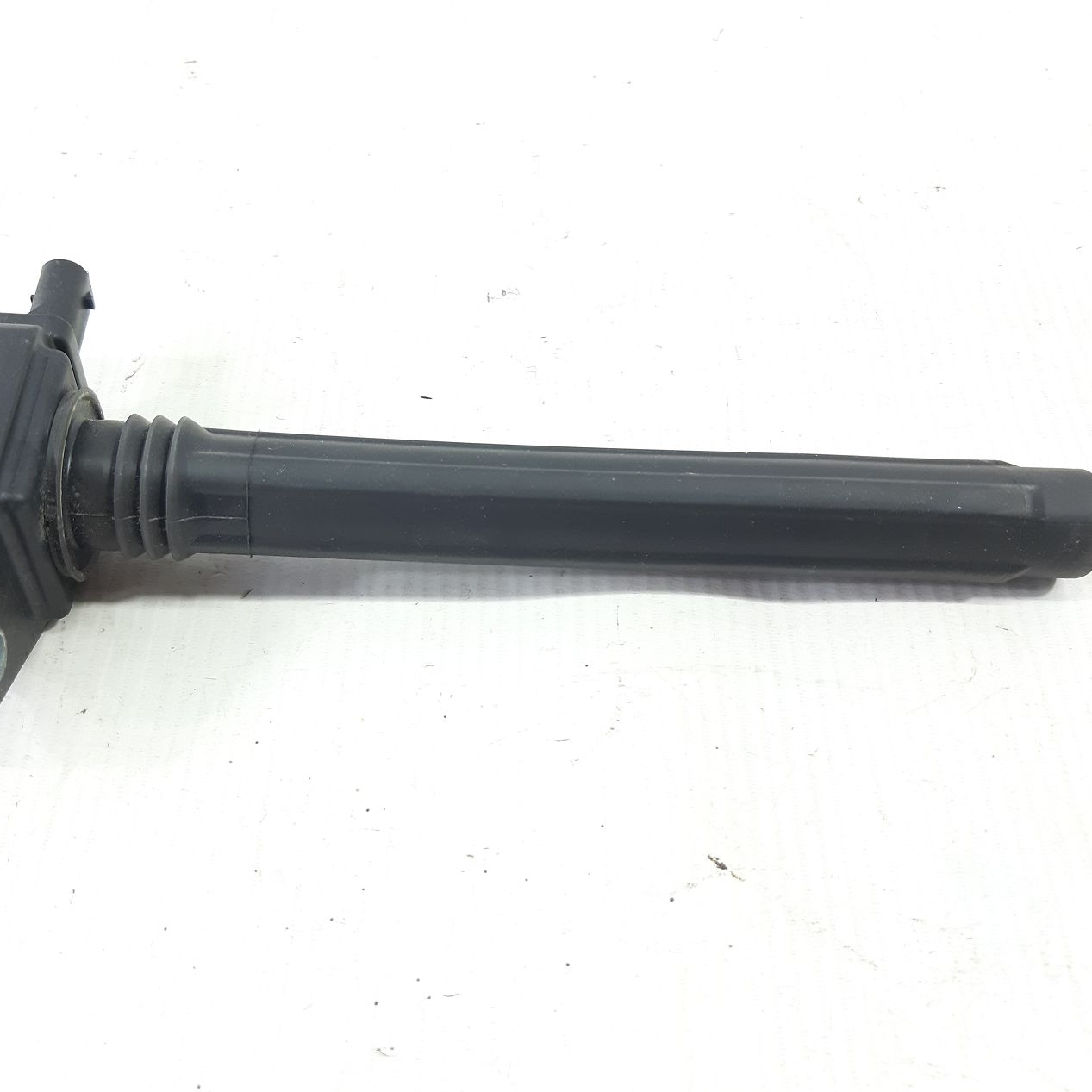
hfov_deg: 50.8
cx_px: 449
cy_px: 548
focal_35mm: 32
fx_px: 1142
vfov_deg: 51.1
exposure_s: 1/50
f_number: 1.7
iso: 80
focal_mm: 3.93
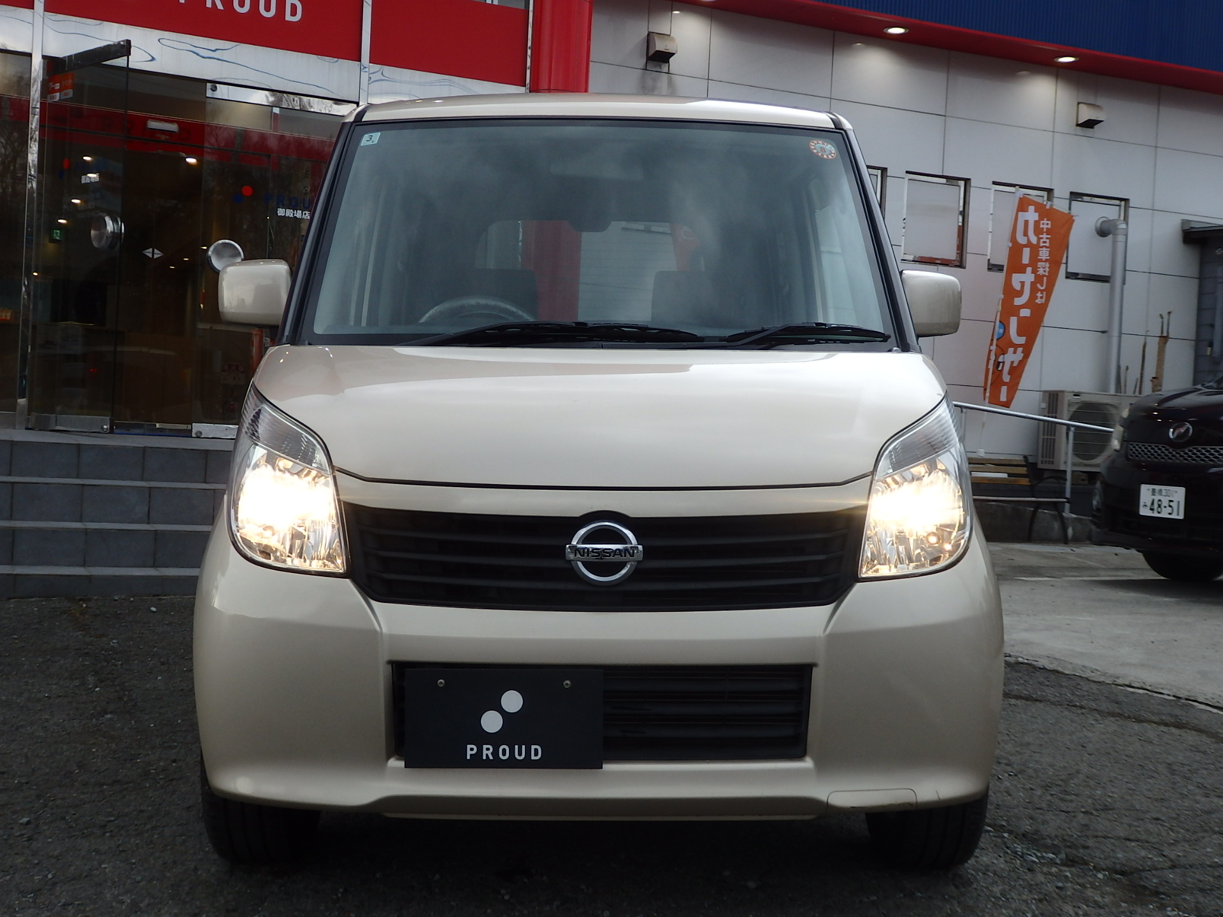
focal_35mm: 40
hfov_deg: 46.8
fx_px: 1413
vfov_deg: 36.0
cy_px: 458
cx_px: 612
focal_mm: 7.3
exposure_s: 1/200
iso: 125
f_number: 3.7
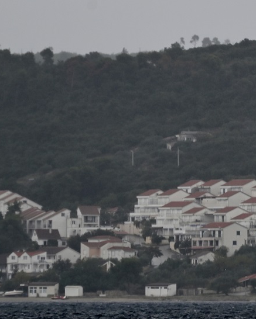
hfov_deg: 2.0
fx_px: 7328
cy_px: 121
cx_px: 223
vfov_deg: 2.5
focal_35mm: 774
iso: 500
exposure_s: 1/500
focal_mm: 300
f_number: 5.6
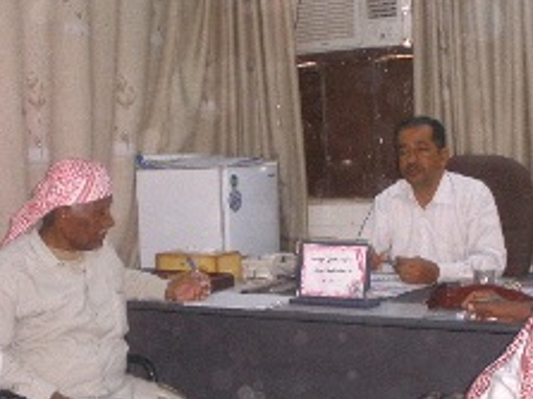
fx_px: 908
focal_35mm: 59
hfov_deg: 32.7
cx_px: 262
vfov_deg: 24.6
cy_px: 282
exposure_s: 1/30
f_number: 3.5
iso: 250
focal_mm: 6.3
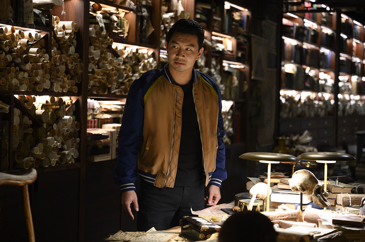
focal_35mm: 70
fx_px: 709
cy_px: 121
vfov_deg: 19.4
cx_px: 182
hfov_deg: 28.9
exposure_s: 1/125
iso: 3200
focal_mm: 70
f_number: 2.8
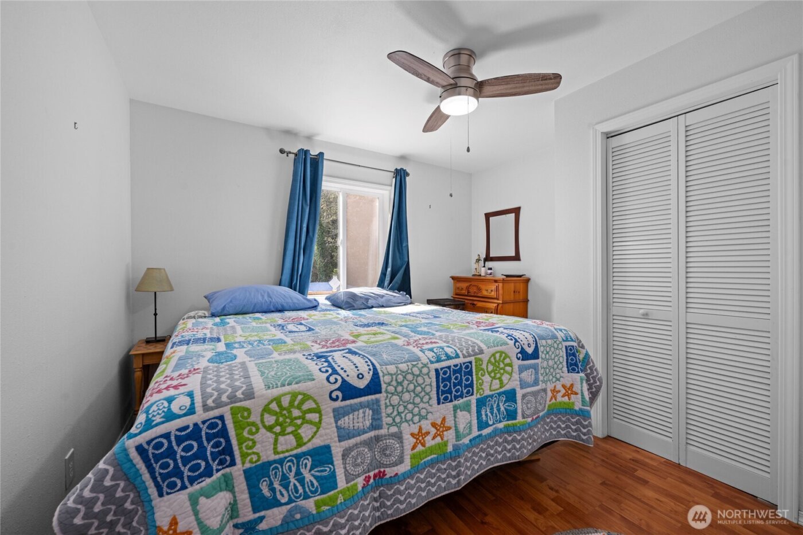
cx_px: 402
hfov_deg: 104.3
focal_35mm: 14
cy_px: 268
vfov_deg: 81.2
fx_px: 312
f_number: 8
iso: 400
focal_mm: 14
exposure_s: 1/20
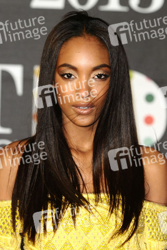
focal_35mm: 232
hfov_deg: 5.9
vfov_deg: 8.9
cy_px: 125
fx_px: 1616
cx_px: 84
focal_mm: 155
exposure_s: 1/200
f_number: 4.5
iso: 320
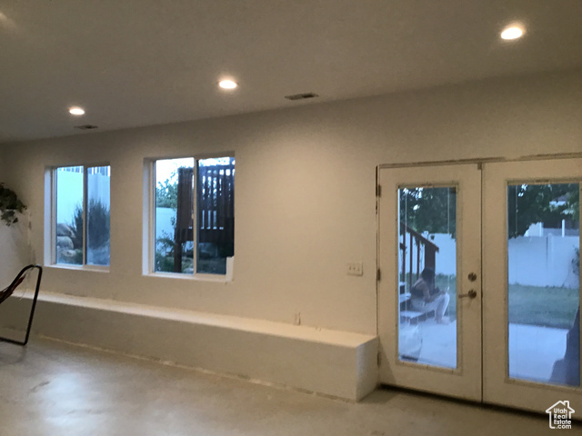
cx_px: 291
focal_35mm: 31
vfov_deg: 45.4
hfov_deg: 58.4
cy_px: 218
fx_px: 521
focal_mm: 3.3
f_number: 2.4
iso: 80
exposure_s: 1/30
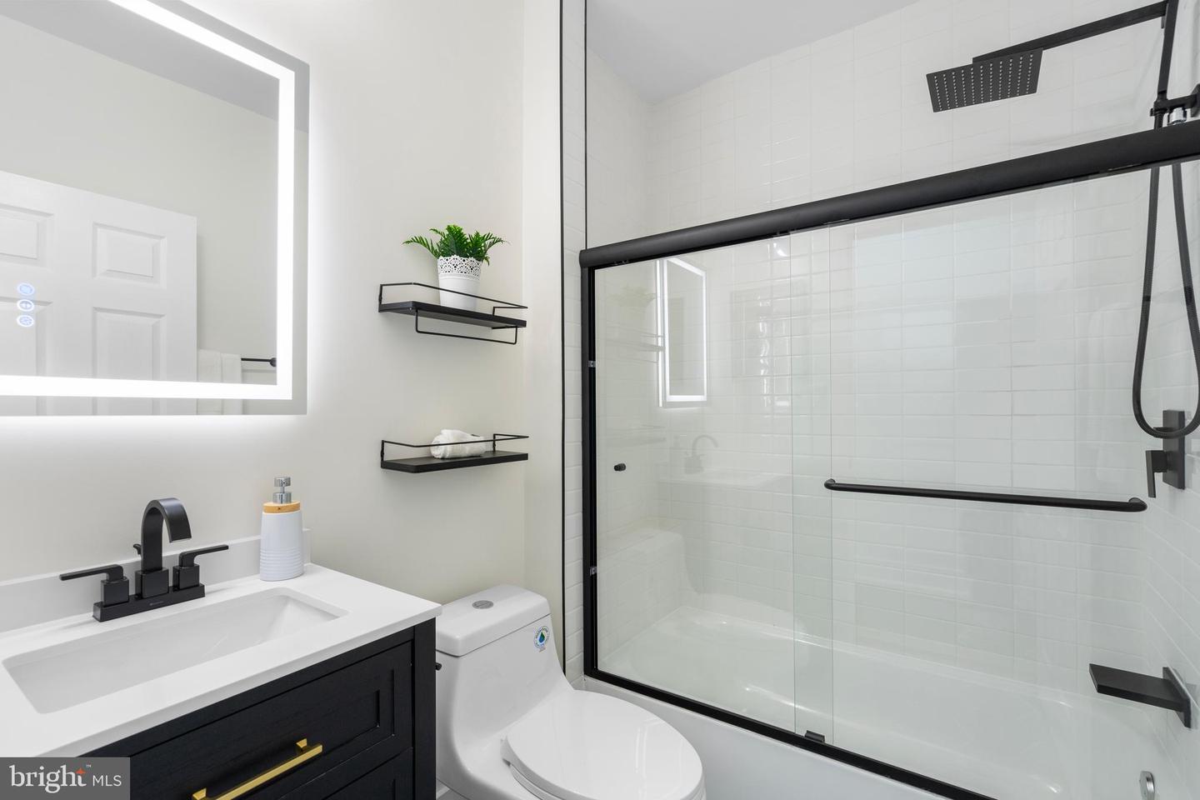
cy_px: 400
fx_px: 533
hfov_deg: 96.7
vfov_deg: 73.7
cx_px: 600
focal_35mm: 16
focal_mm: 16
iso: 640
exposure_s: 1/25
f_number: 8
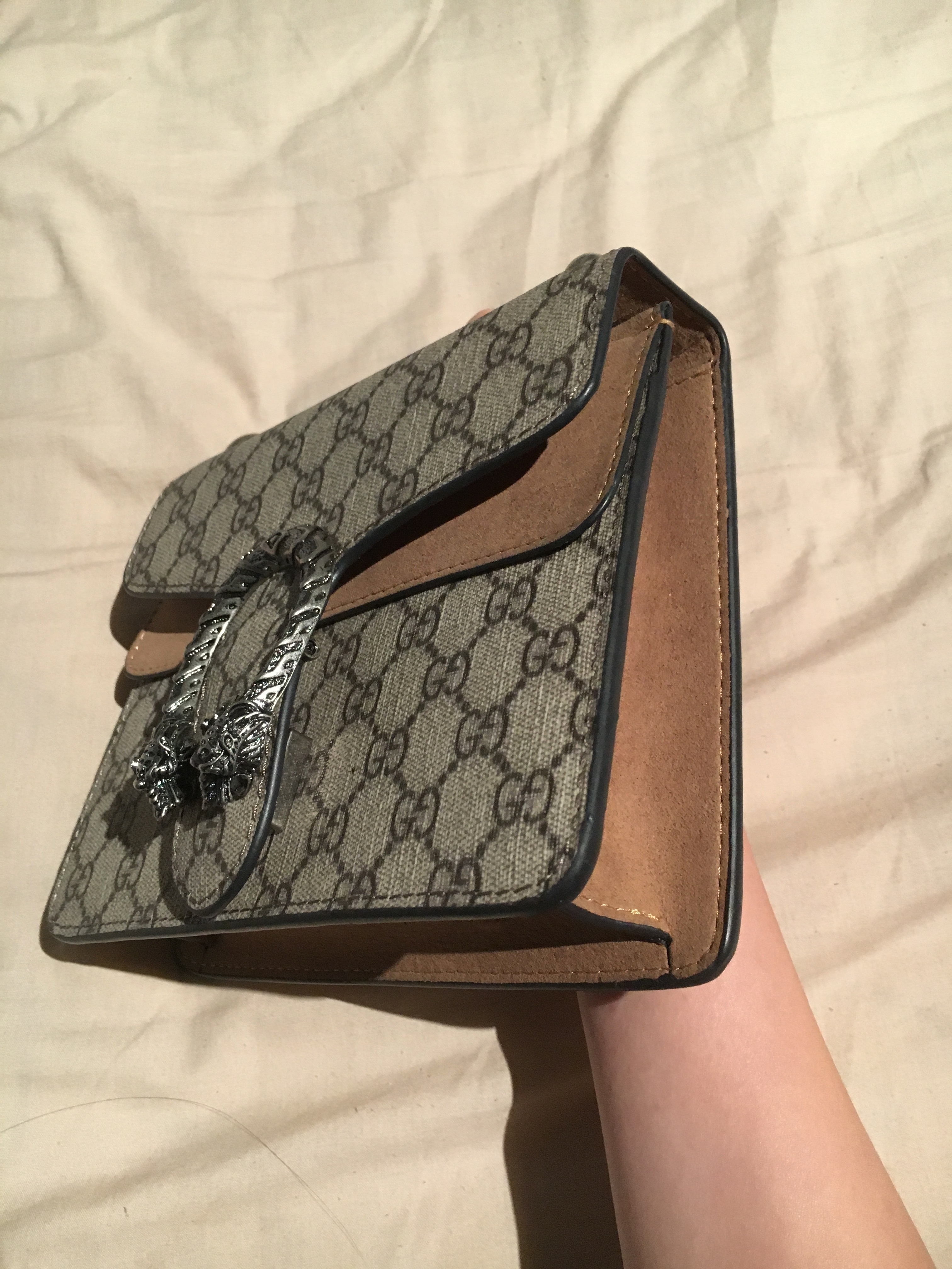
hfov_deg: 48.2
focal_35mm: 29
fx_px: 1063
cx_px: 476
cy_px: 634
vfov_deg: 61.7
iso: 200
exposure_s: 1/20
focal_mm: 4.15
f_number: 2.2
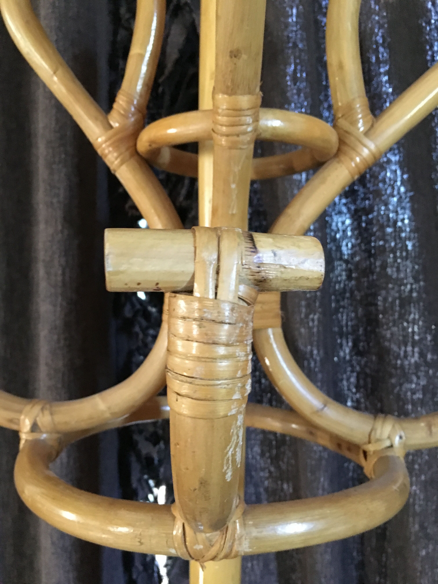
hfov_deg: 48.2
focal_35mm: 29
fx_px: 489
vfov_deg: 61.7
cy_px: 292
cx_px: 219
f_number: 2.2
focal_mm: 4.15
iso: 320
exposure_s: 1/17
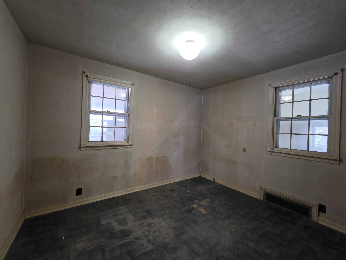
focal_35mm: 13
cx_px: 173
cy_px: 130
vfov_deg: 89.9
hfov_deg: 106.2
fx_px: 130
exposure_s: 1/60
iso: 640
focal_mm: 2.2
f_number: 1.9
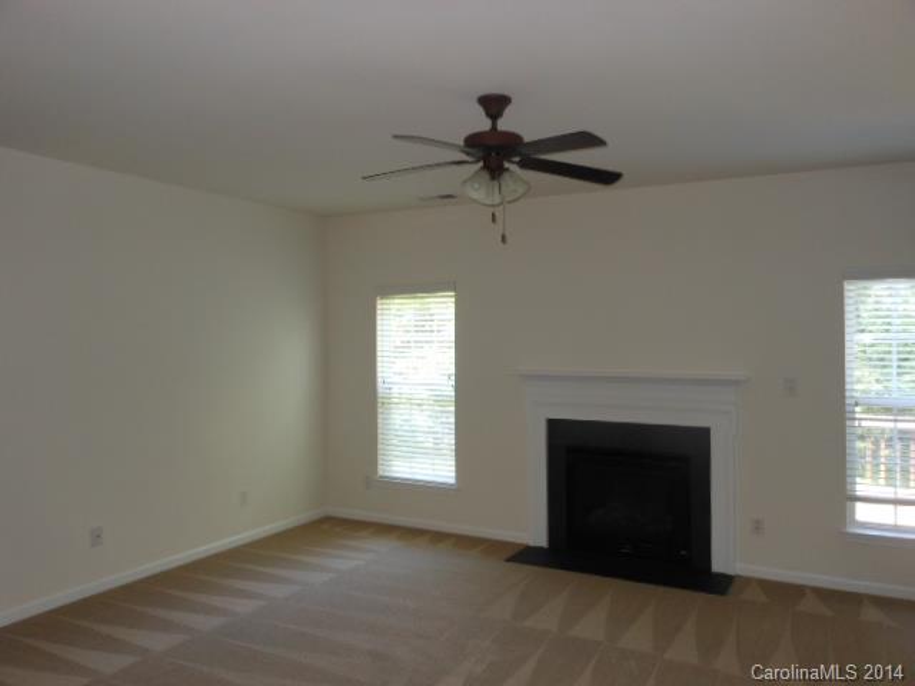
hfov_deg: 63.4
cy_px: 343
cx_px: 458
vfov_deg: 49.7
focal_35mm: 28
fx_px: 740
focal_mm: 5
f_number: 3.7
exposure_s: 1/25
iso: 200
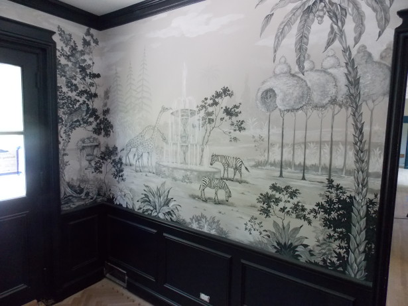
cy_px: 153
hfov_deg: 73.9
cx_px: 204
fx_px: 271
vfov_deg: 58.9
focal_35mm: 23
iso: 400
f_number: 3.1
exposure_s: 1/20
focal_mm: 4
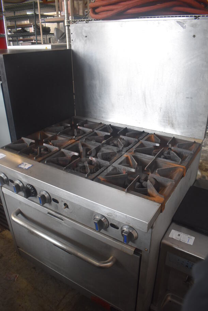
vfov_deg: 67.3
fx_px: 234
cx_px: 104
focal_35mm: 27
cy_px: 156
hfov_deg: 48.0
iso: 2000
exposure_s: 1/125
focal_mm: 18
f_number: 3.5
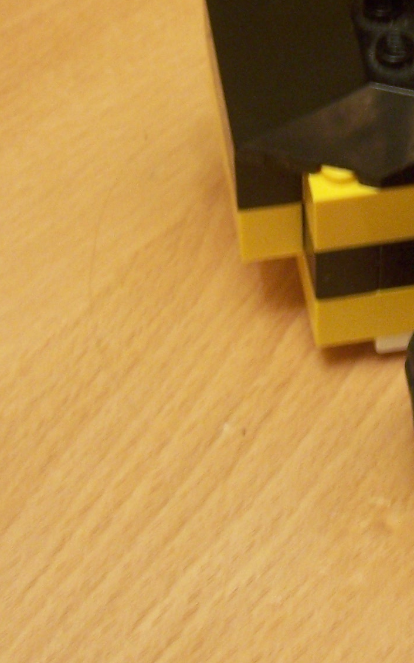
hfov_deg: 14.4
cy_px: 203
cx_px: 543
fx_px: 1571
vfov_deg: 23.7
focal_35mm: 87
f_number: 2.8
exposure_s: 1/10
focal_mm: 6.2
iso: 160
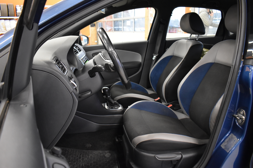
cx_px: 126
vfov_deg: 47.9
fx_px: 190
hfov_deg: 67.4
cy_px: 84
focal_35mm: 27
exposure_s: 1/60
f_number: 3.5
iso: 3200
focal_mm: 18
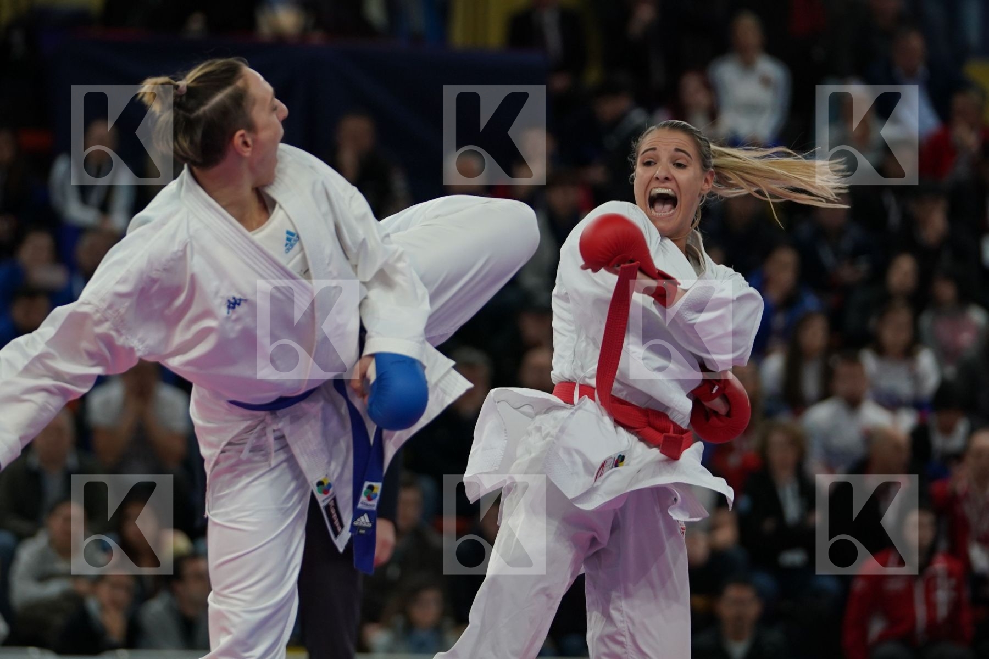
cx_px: 494
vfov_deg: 6.2
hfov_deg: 9.4
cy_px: 330
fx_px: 6043
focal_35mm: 220
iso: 1250
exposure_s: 1/1000
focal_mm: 147
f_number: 2.8
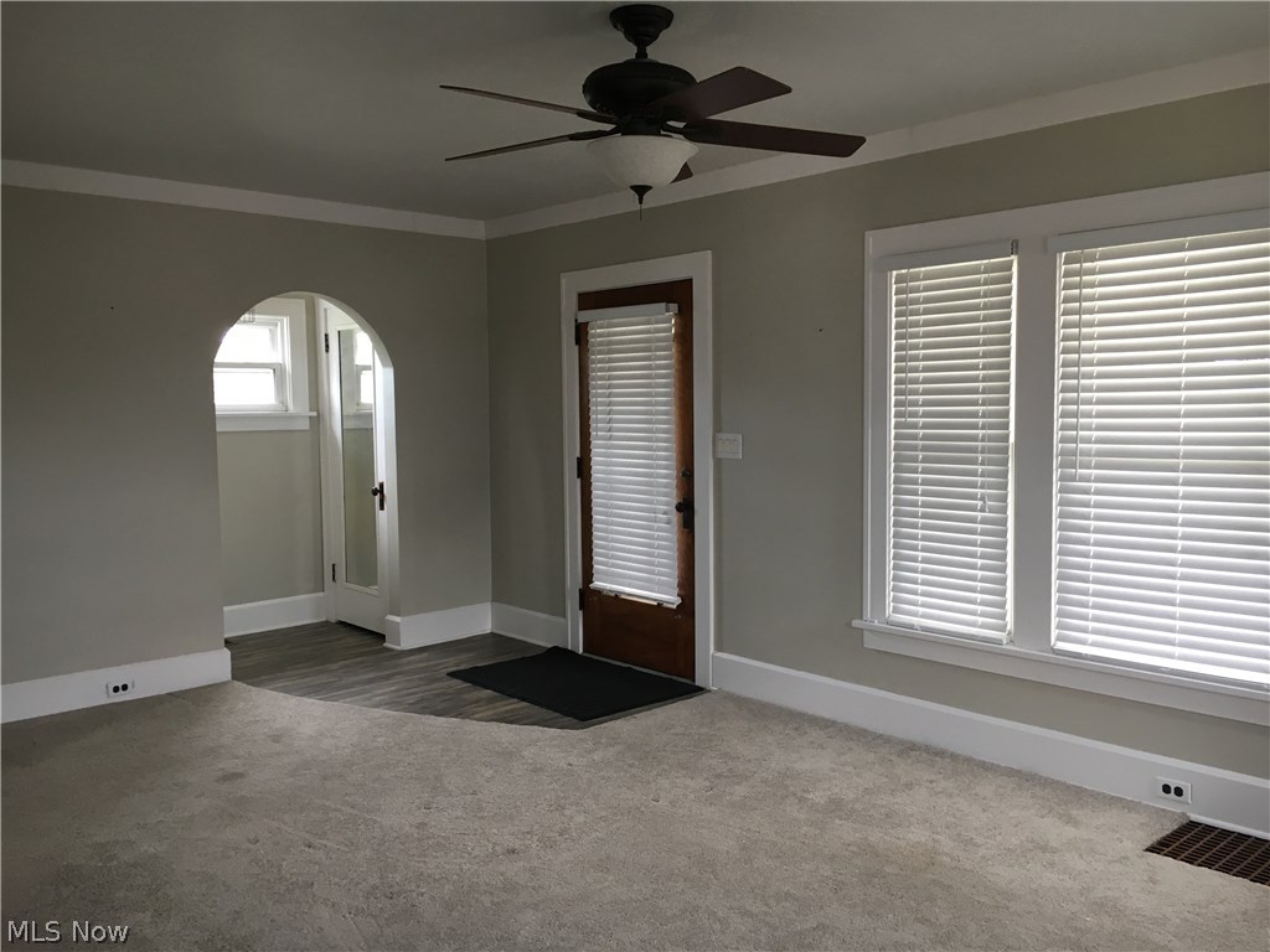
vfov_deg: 48.2
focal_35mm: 29
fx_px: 1064
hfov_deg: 61.7
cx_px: 635
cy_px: 476
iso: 64
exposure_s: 1/30
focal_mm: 4.15
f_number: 2.2
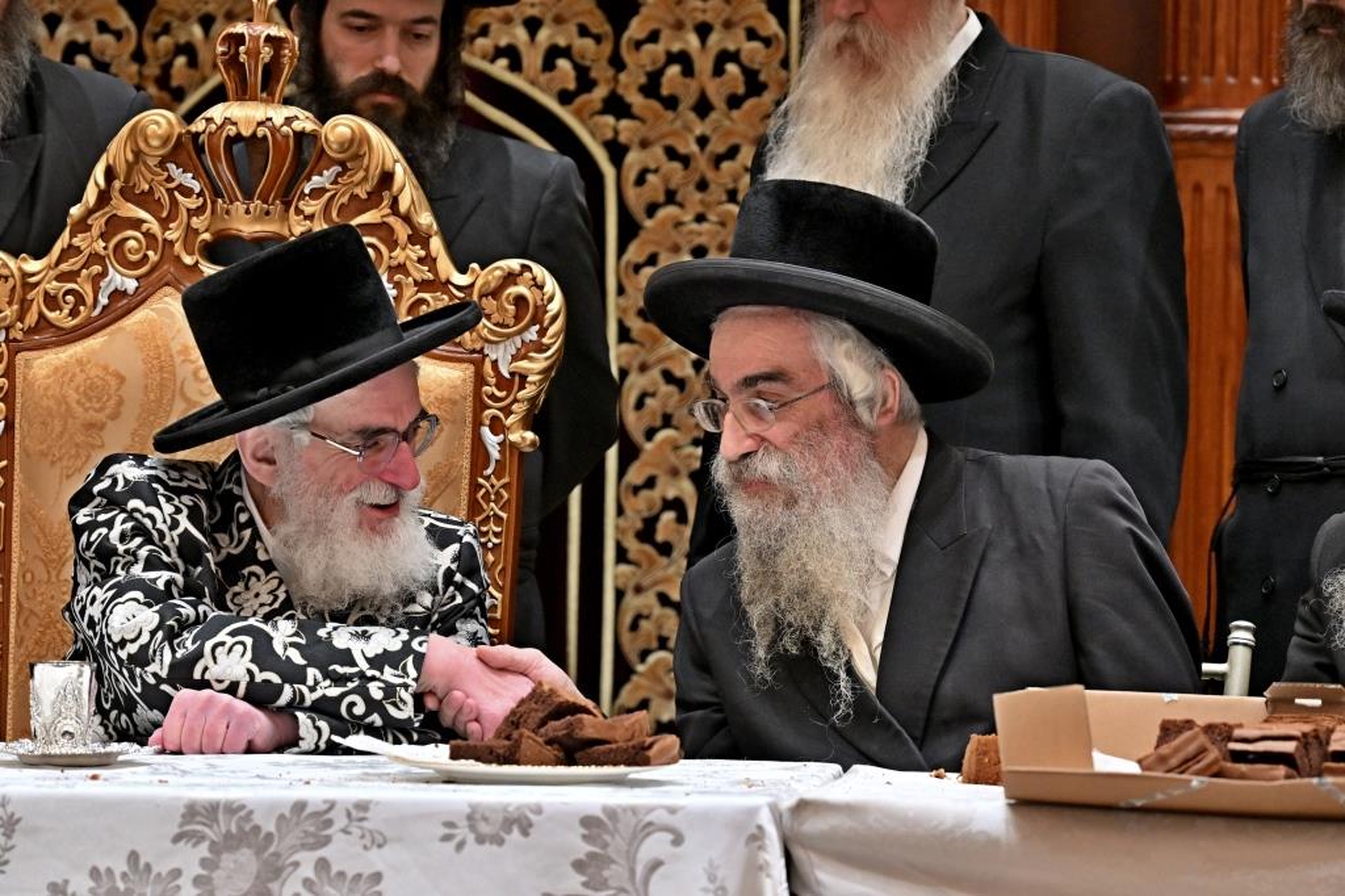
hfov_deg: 11.4
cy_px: 448
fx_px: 6722
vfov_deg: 7.6
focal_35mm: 180
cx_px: 672
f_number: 4
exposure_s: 1/160
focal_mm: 120
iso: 800
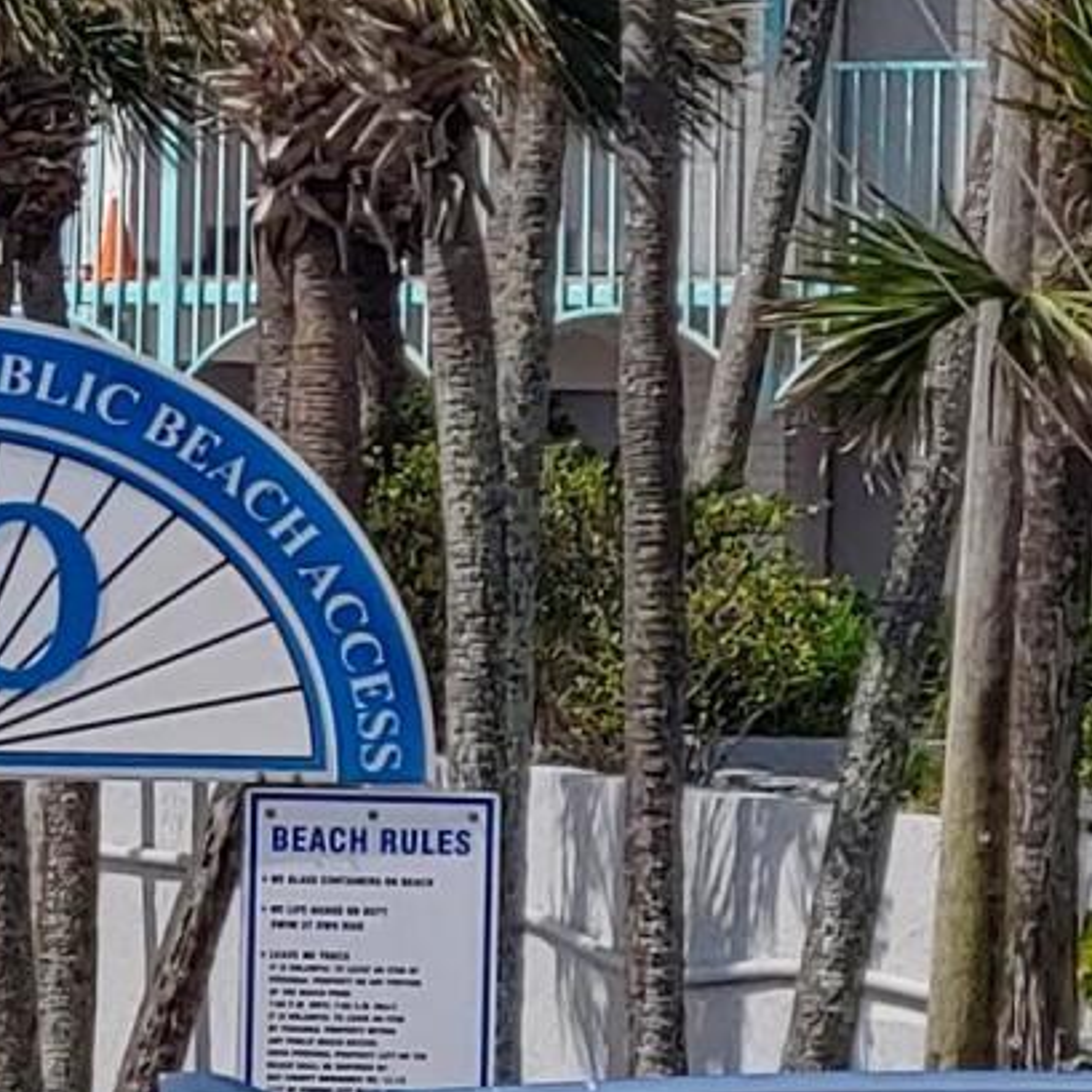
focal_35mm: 311
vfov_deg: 5.6
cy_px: 937
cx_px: -897
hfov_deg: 5.5
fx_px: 11100
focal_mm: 5.88
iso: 50
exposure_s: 1/1075
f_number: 2.4
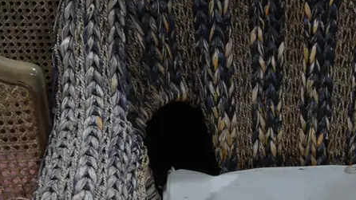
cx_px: 305
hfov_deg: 29.2
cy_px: 251
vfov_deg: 16.4
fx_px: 661
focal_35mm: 70
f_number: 3.5
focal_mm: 14
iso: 640
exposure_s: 1/60
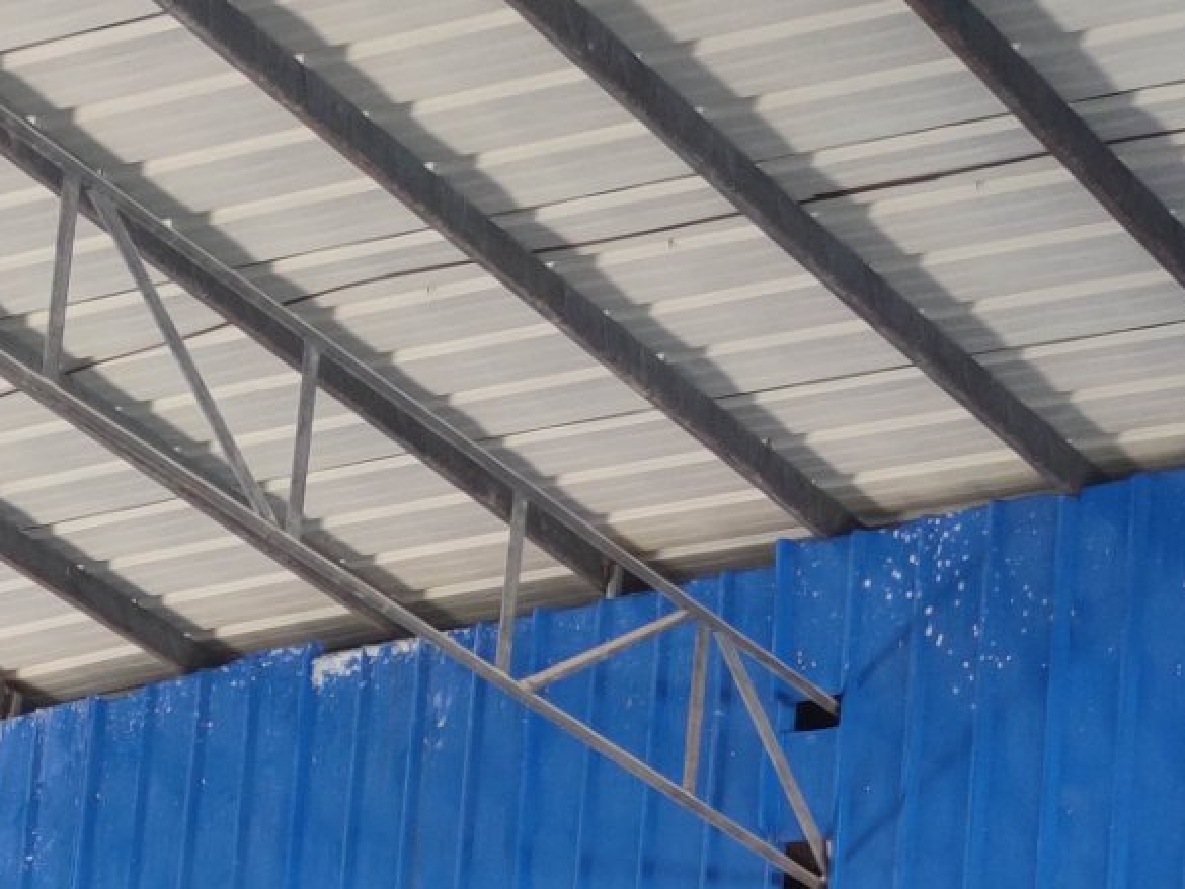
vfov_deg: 11.8
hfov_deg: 17.2
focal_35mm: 112
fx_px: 3835
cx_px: 1162
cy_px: 1798
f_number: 1.69
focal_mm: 6.72
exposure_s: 1/100
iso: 116
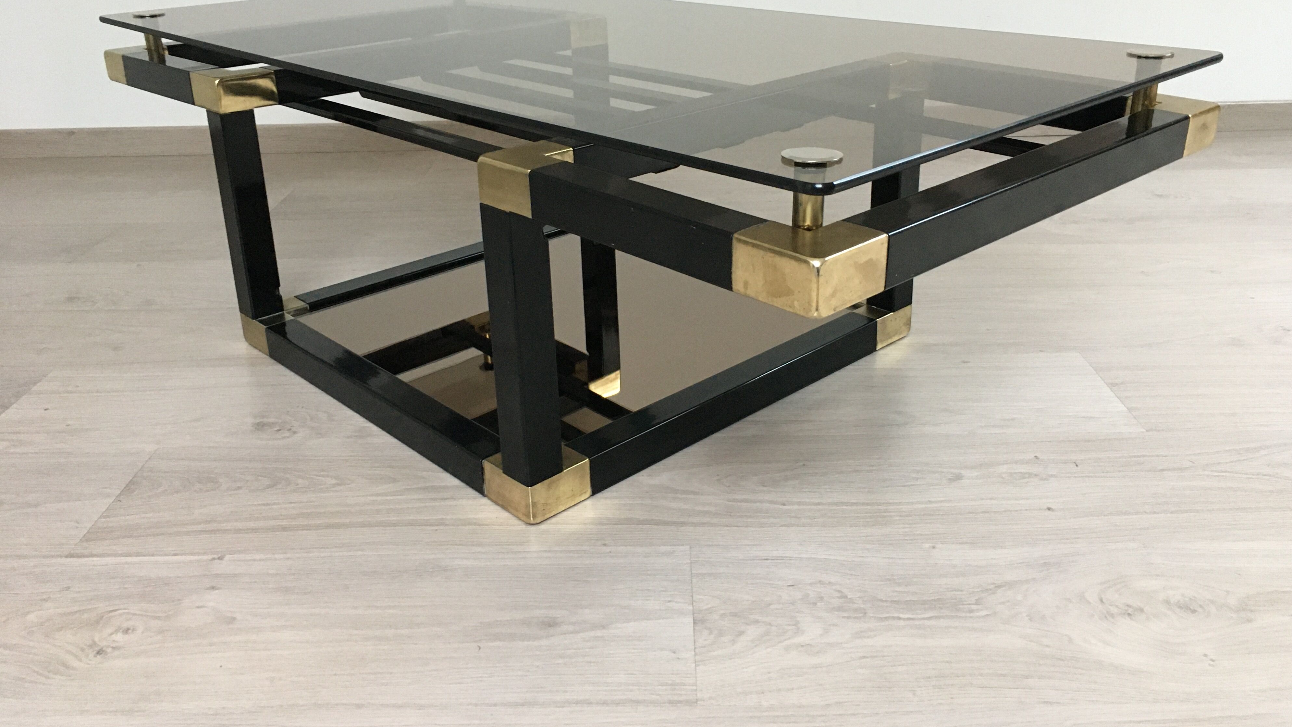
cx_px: 649
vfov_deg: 36.5
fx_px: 1096
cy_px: 282
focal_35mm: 32
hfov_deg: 61.0
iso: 200
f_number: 2.2
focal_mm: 4.15
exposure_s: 1/20
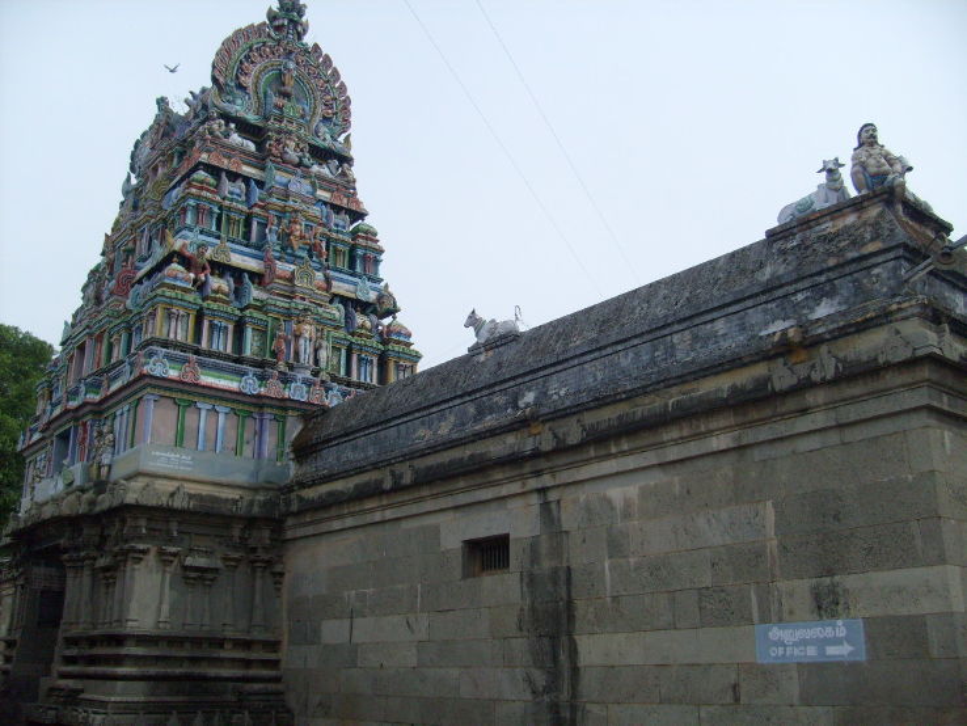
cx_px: 484
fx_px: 978
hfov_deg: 52.6
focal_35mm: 35
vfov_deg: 40.7
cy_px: 363
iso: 80
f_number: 7.1
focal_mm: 5.8
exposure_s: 1/500
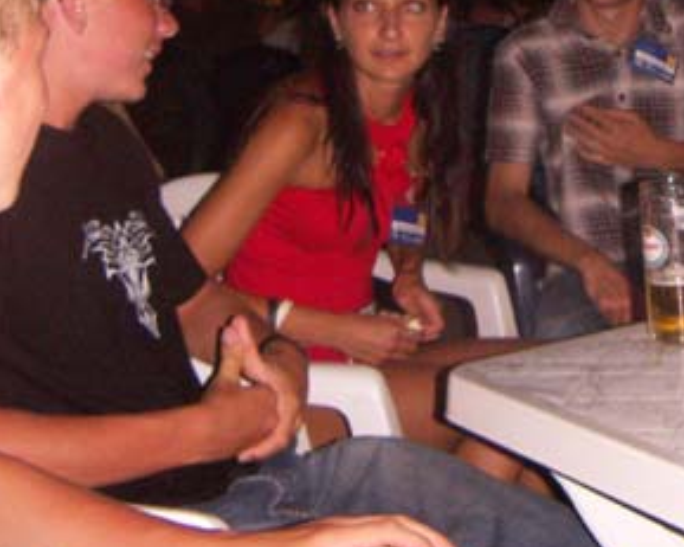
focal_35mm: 73
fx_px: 1477
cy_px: 90
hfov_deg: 25.9
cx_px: 476
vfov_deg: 20.7
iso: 200
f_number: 2.8
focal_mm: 4.7
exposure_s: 1/50
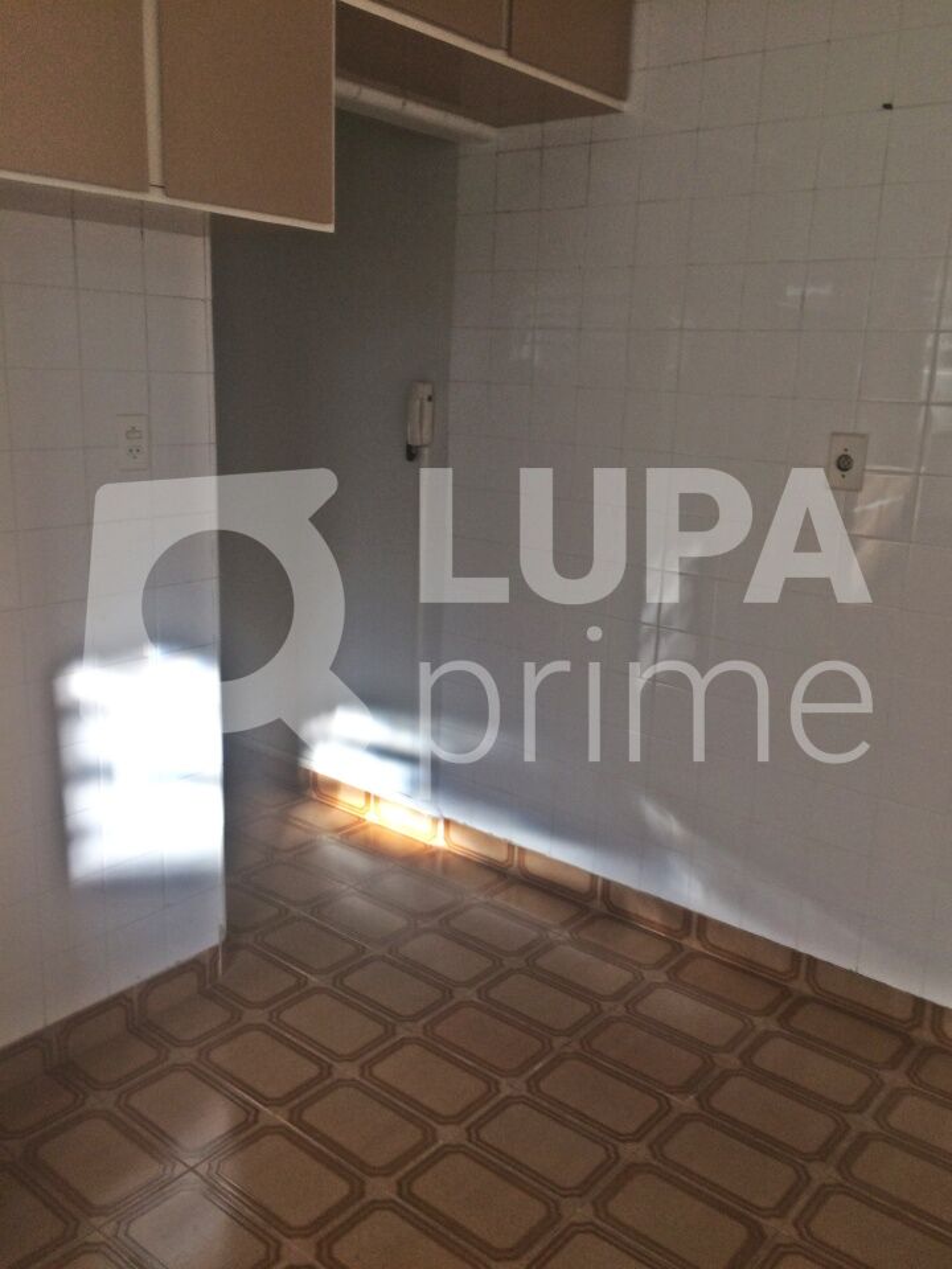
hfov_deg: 48.2
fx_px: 1063
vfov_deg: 61.7
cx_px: 476
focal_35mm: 29
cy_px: 634
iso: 50
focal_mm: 4.15
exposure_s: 1/120
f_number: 2.2
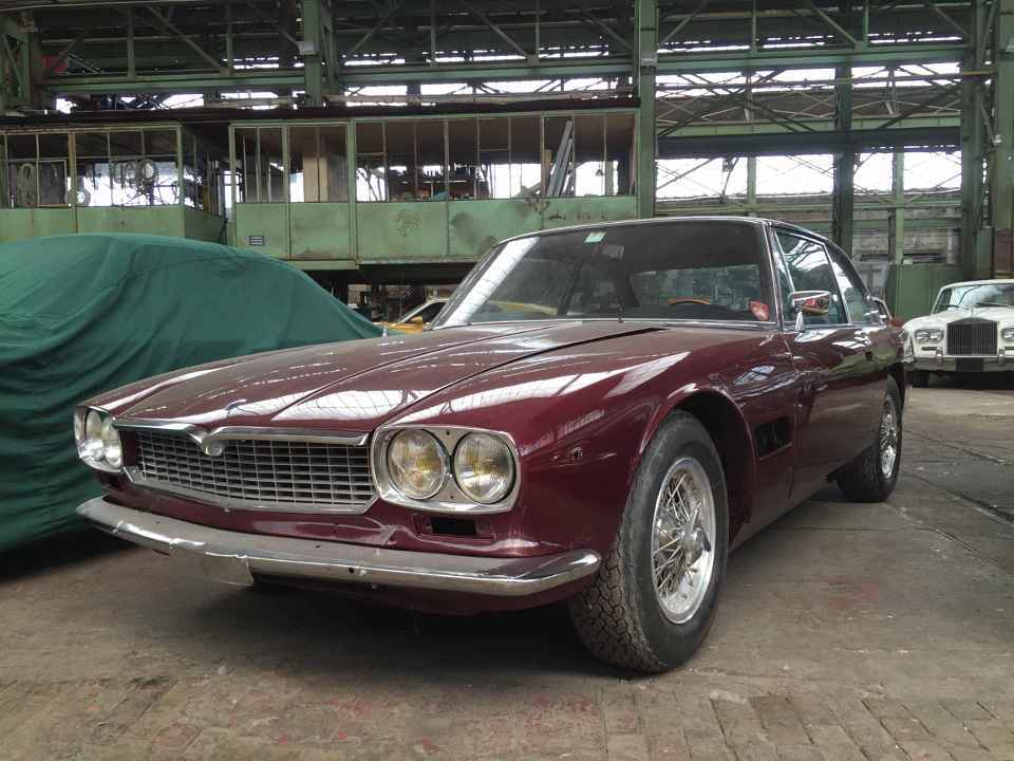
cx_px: 507
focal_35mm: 29
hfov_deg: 61.7
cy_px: 380
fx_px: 849
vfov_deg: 48.2
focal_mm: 4.15
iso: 50
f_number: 2.2
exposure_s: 1/100
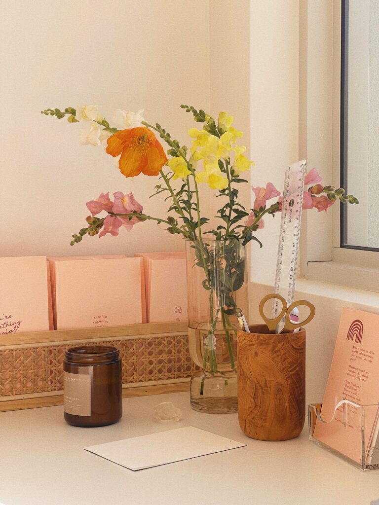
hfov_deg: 22.9
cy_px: 252
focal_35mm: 64
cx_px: 190
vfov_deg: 30.3
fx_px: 934
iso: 20
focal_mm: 7.5
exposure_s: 1/325
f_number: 2.2
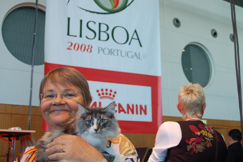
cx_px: 122
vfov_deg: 28.0
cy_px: 81
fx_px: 324
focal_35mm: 48
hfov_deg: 41.1
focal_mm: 32
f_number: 4.8
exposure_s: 1/40
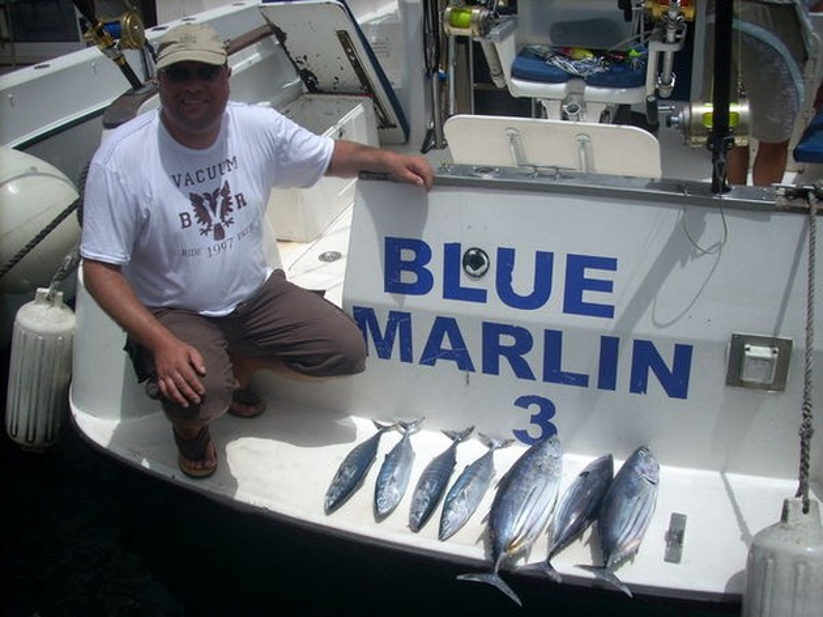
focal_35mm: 37
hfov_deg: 50.2
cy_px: 308
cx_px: 412
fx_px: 879
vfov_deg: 38.6
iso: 64
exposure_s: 1/546
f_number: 5.6
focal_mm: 6.2
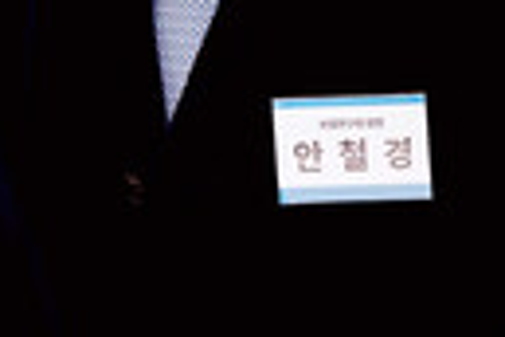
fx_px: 8837
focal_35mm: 630
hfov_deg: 3.3
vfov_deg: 2.2
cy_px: 27
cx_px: 102
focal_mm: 135
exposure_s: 1/160
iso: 640
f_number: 1.8
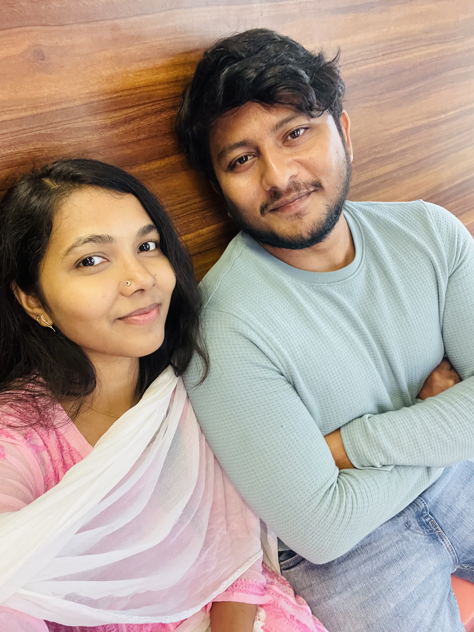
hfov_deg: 58.9
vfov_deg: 73.9
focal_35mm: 23
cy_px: 316
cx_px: 237
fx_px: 420
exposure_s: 1/54
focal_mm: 2.71
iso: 400
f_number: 2.2
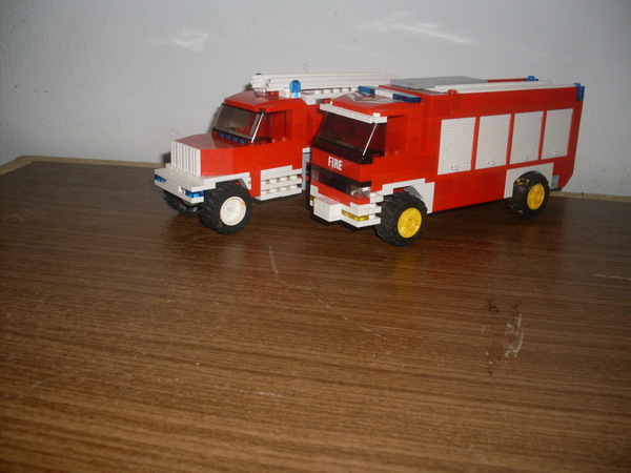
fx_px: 693
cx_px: 316
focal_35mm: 38
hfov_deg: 49.0
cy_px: 236
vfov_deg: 37.7
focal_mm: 6.3
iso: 100
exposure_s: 1/45
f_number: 2.8
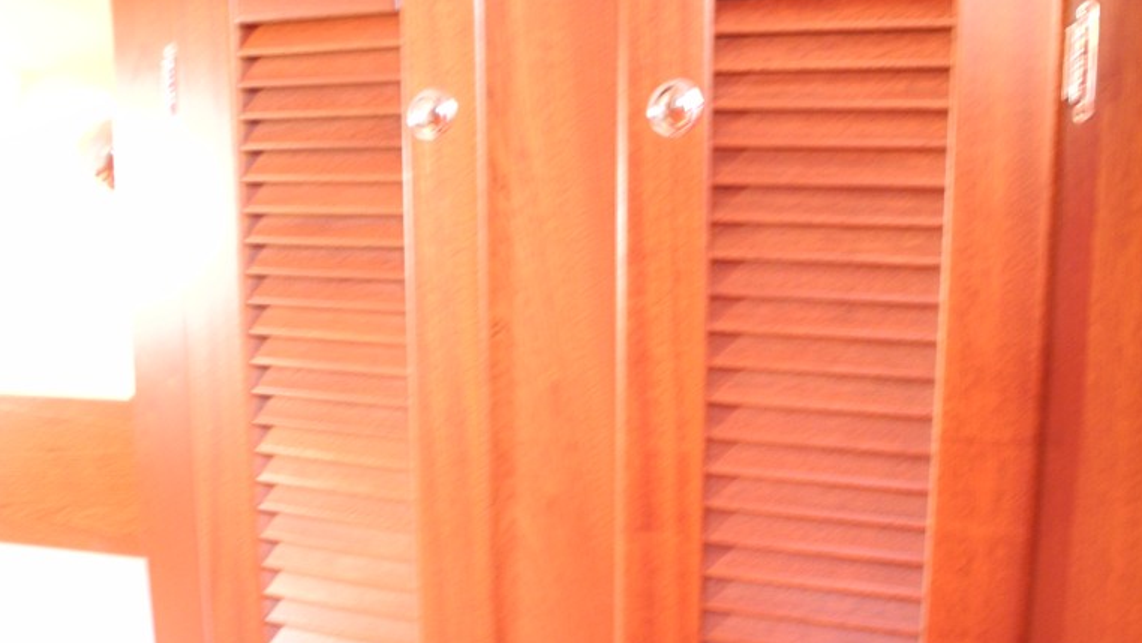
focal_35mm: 41
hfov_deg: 49.4
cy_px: 420
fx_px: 1242
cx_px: 572
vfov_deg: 28.9
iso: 400
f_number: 2.8
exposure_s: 1/5.3
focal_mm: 6
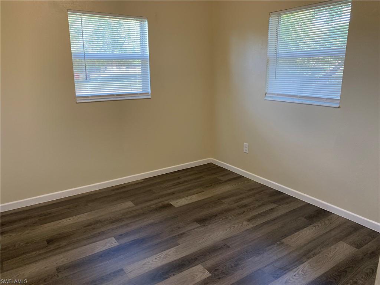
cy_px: 142
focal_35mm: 26
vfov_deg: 53.1
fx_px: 285
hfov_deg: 67.3
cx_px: 190
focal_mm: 4.25
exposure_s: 1/60
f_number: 1.8
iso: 100
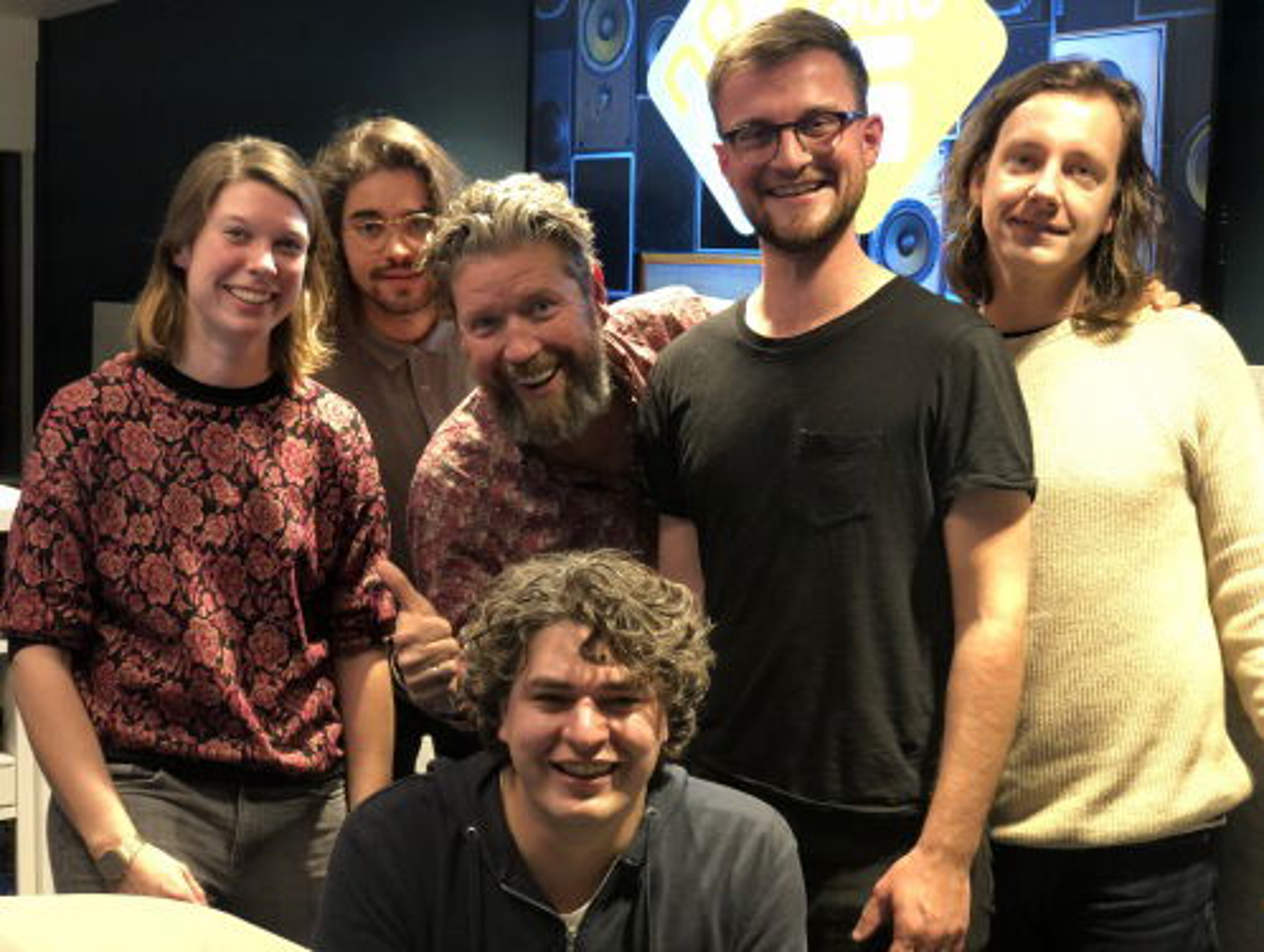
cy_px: 476
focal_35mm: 52
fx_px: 1902
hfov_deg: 36.8
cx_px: 632
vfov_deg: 28.1
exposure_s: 1/24
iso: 160
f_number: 2.4
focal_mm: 6
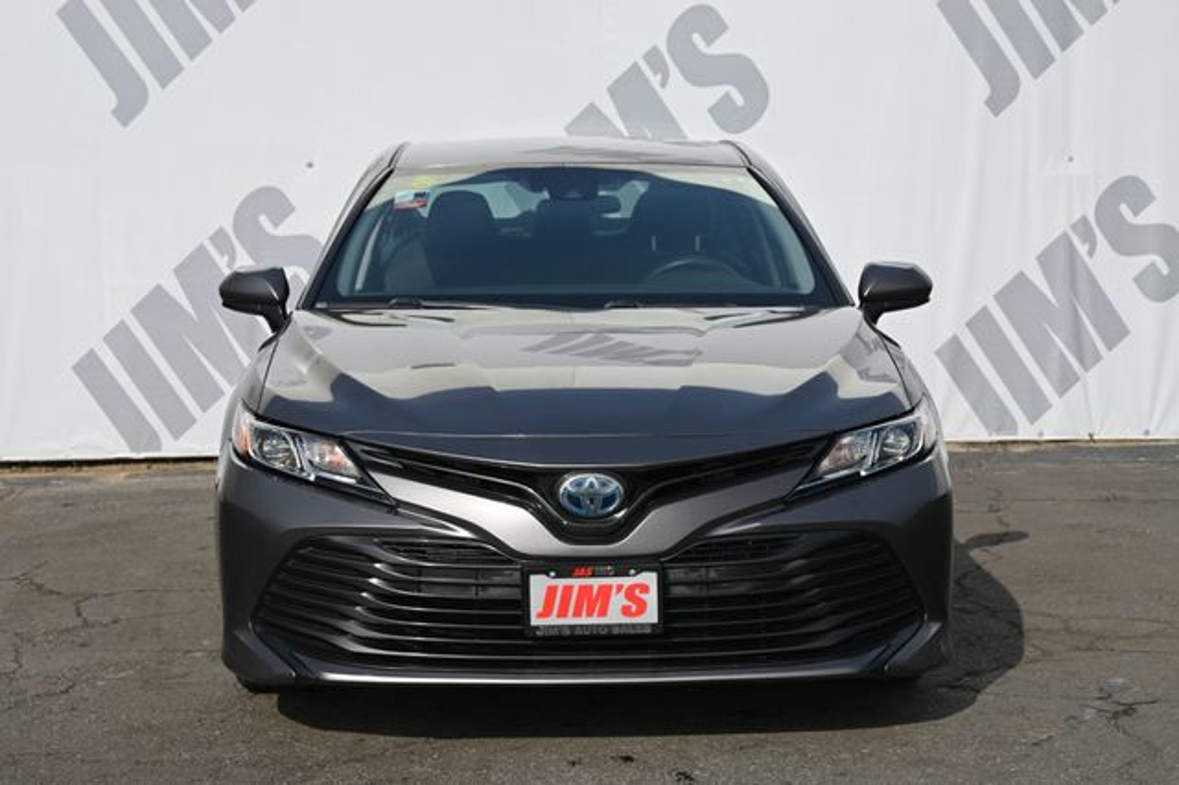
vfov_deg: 20.1
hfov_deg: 29.9
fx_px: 2209
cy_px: 392
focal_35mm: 68
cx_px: 590
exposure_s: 1/320
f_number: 6
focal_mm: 45
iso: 100
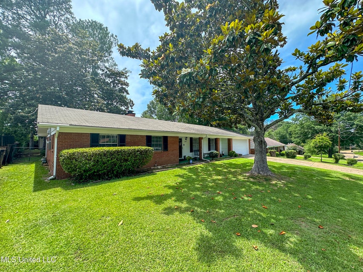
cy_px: 136
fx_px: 147
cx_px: 182
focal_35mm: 14
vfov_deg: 85.7
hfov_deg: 102.1
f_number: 2.2
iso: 40
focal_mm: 2.22
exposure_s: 1/553
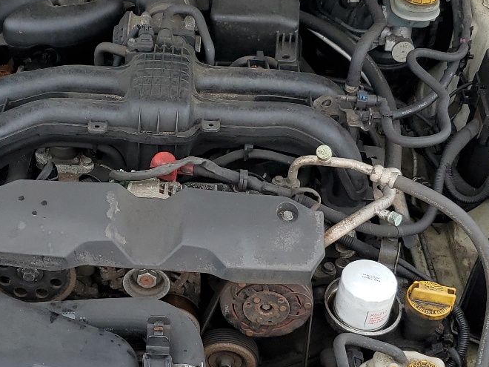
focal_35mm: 63
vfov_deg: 23.3
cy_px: 185
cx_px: 162
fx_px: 890
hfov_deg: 30.5
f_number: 1.5
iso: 50
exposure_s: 1/476
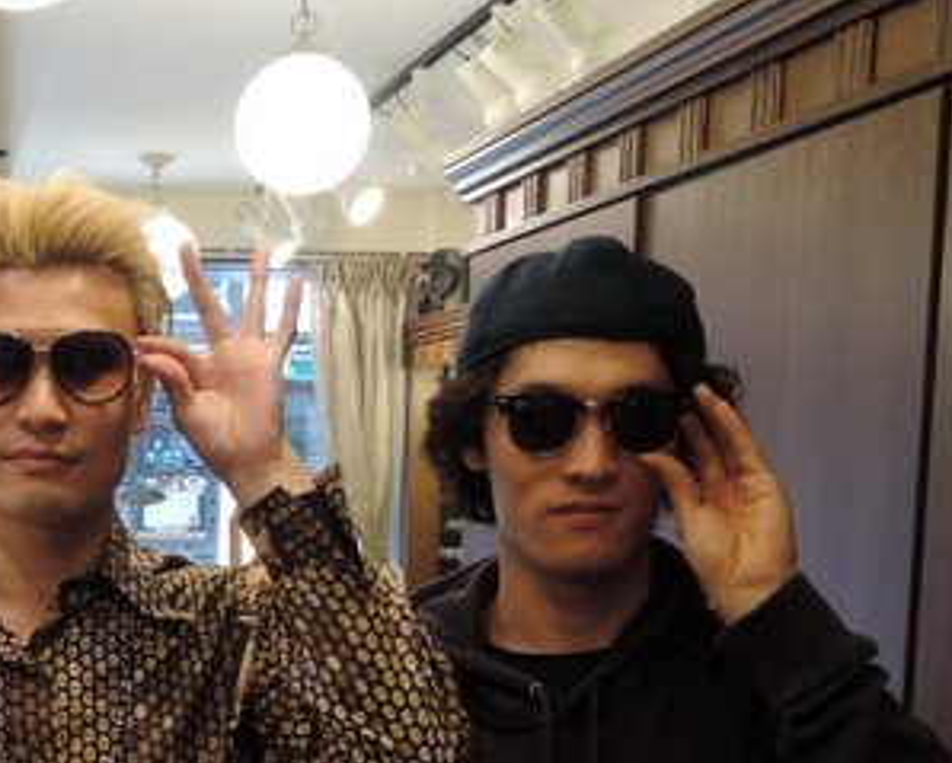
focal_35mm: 55
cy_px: 682
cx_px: 29
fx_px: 1551
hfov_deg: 31.8
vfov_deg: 26.7
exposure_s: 1/30
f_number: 2.8
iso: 280
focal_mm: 5.1
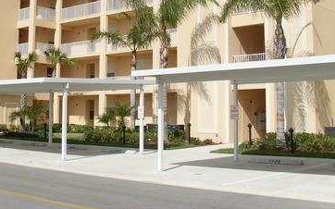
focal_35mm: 57
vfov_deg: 22.3
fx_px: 520
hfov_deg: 35.6
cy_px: 32
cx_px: 146
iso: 80
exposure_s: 1/500
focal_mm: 6.3
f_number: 7.7
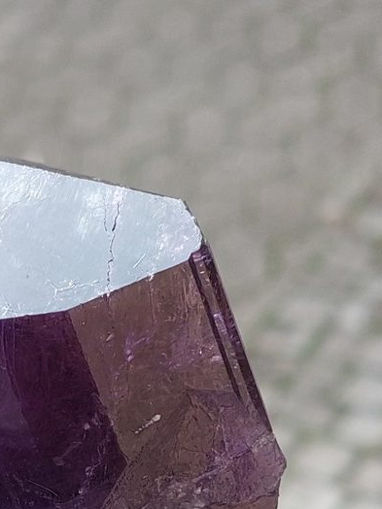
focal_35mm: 55
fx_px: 809
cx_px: 13
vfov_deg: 33.1
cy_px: 458
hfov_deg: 25.4
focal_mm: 5.23
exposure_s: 1/343
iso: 40
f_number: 1.8
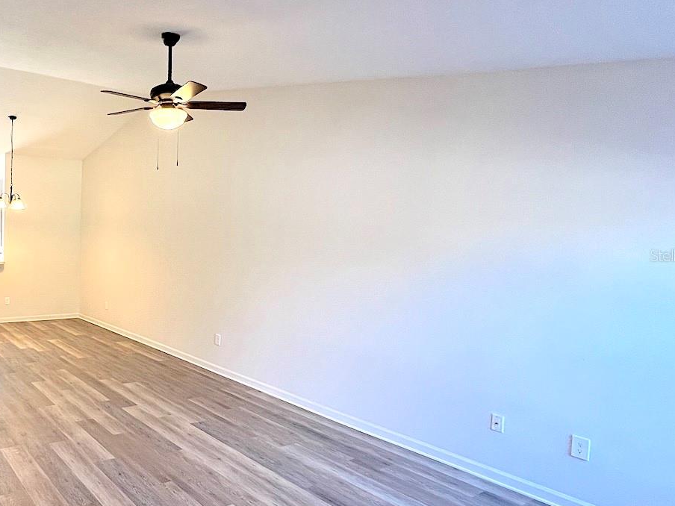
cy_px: 255
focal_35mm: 23
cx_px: 123
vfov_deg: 58.9
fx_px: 448
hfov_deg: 66.3
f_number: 1.8
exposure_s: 1/120
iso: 200
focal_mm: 1.57
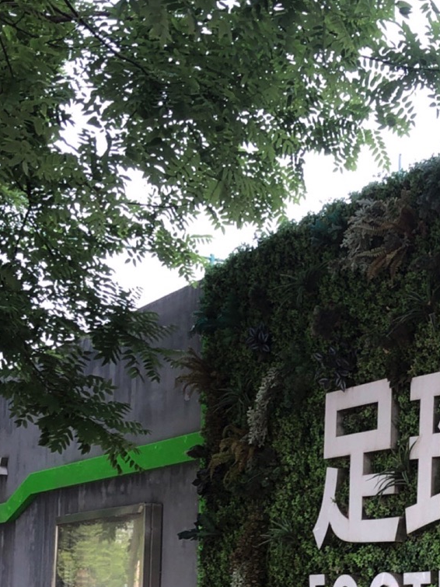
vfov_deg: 25.1
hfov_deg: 19.1
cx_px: 369
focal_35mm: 76
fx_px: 1288
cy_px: 495
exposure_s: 1/149
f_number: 1.8
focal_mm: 4
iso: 20
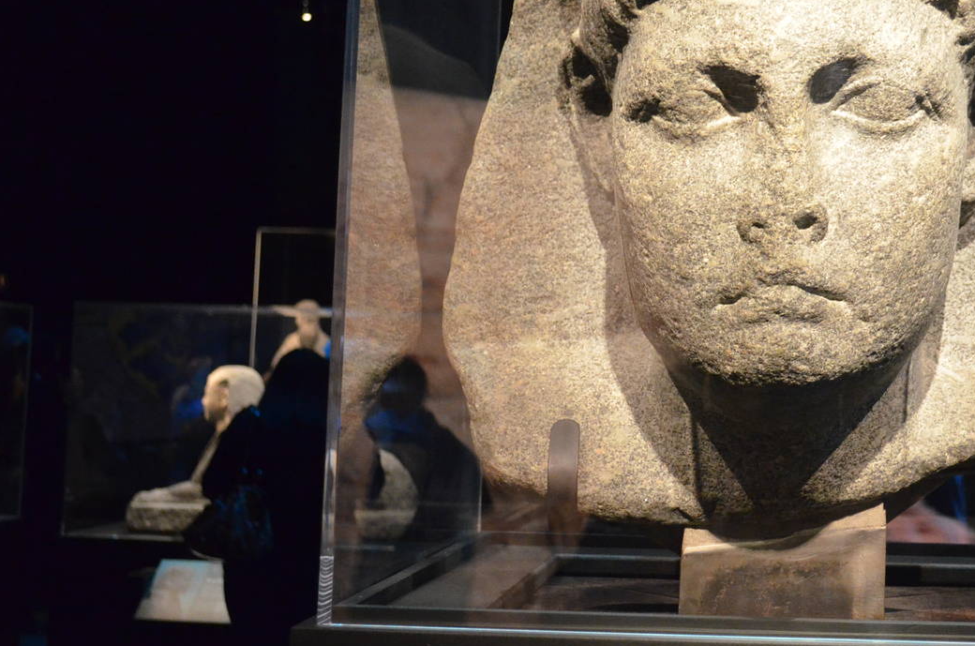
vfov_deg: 22.5
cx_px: 731
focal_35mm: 60
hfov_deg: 32.8
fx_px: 1622
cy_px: 263
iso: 3200
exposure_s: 1/30
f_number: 4.2
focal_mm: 26
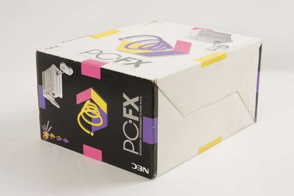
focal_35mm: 75
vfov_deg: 18.2
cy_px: 98
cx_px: 147
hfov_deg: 27.0
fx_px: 612
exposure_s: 1/80
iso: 800
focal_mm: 50
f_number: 7.1
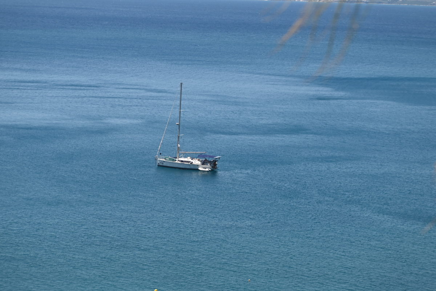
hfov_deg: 19.5
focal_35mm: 105
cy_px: 146
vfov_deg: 13.0
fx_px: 1272
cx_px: 218
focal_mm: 70
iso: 100
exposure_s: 1/500
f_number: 5.6
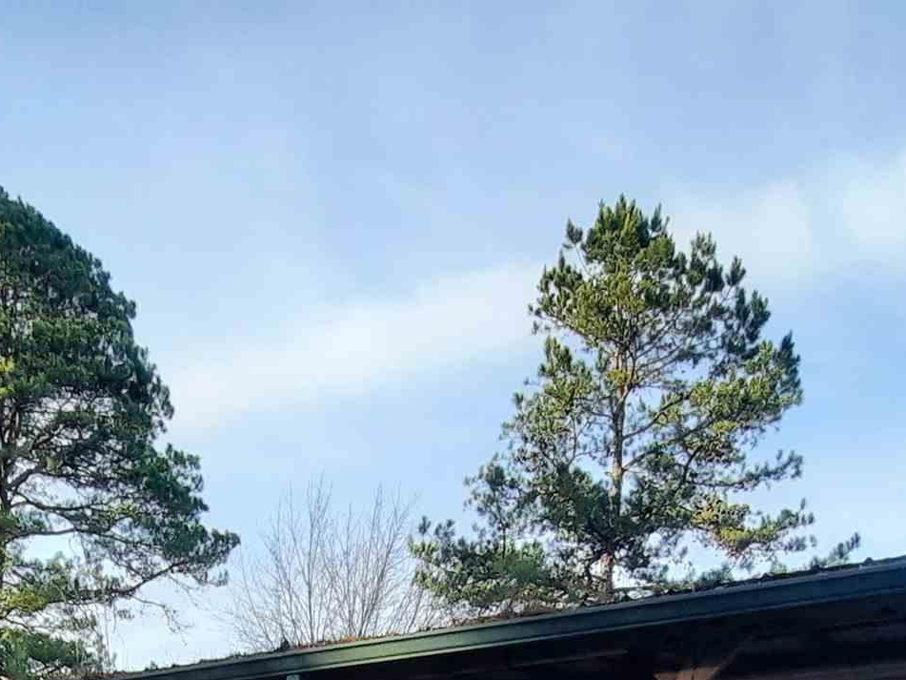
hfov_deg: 44.4
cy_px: 1022
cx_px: 340
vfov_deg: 25.6
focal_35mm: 42
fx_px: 1099
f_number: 2.2
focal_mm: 1.74
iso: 40
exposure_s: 1/447
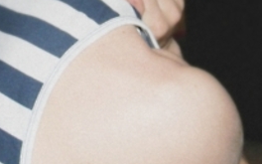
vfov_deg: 17.7
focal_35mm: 72
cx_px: 104
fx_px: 514
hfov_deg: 28.5
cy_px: 1
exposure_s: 1/26
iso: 200
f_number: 3.5
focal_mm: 5
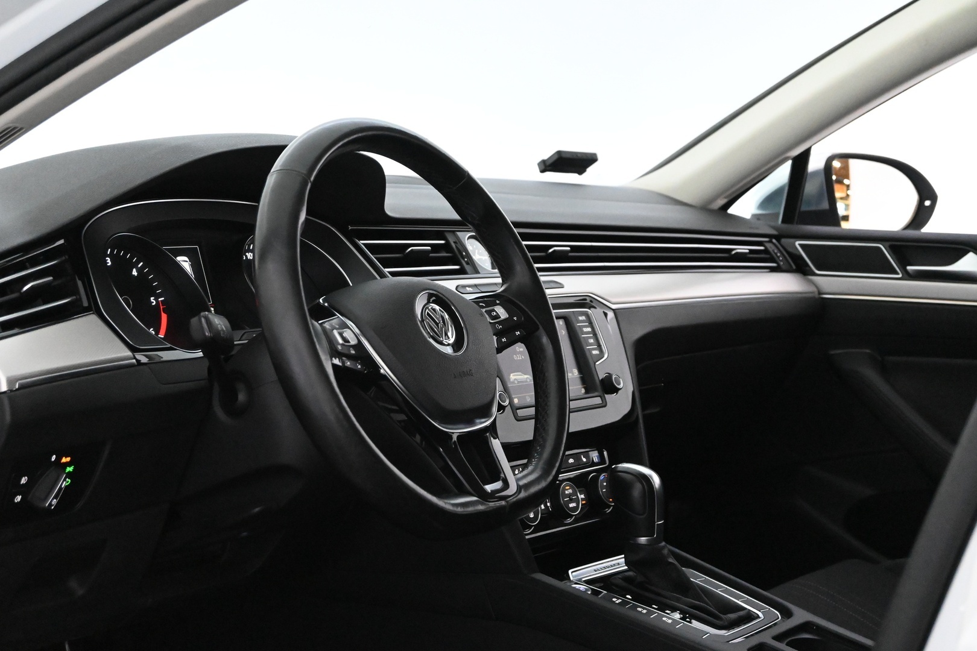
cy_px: 326
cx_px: 488
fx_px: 1710
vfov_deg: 21.6
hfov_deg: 31.9
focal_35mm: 63
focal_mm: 42
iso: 9000
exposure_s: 1/60
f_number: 5.6
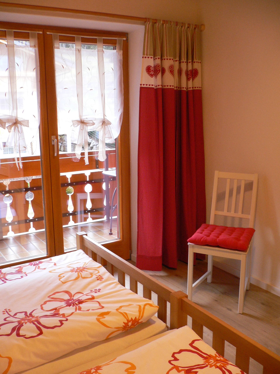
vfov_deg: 52.6
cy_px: 187
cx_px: 140
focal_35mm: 35
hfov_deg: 40.7
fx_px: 377
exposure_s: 1/15
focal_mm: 5.8
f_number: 2.8
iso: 200
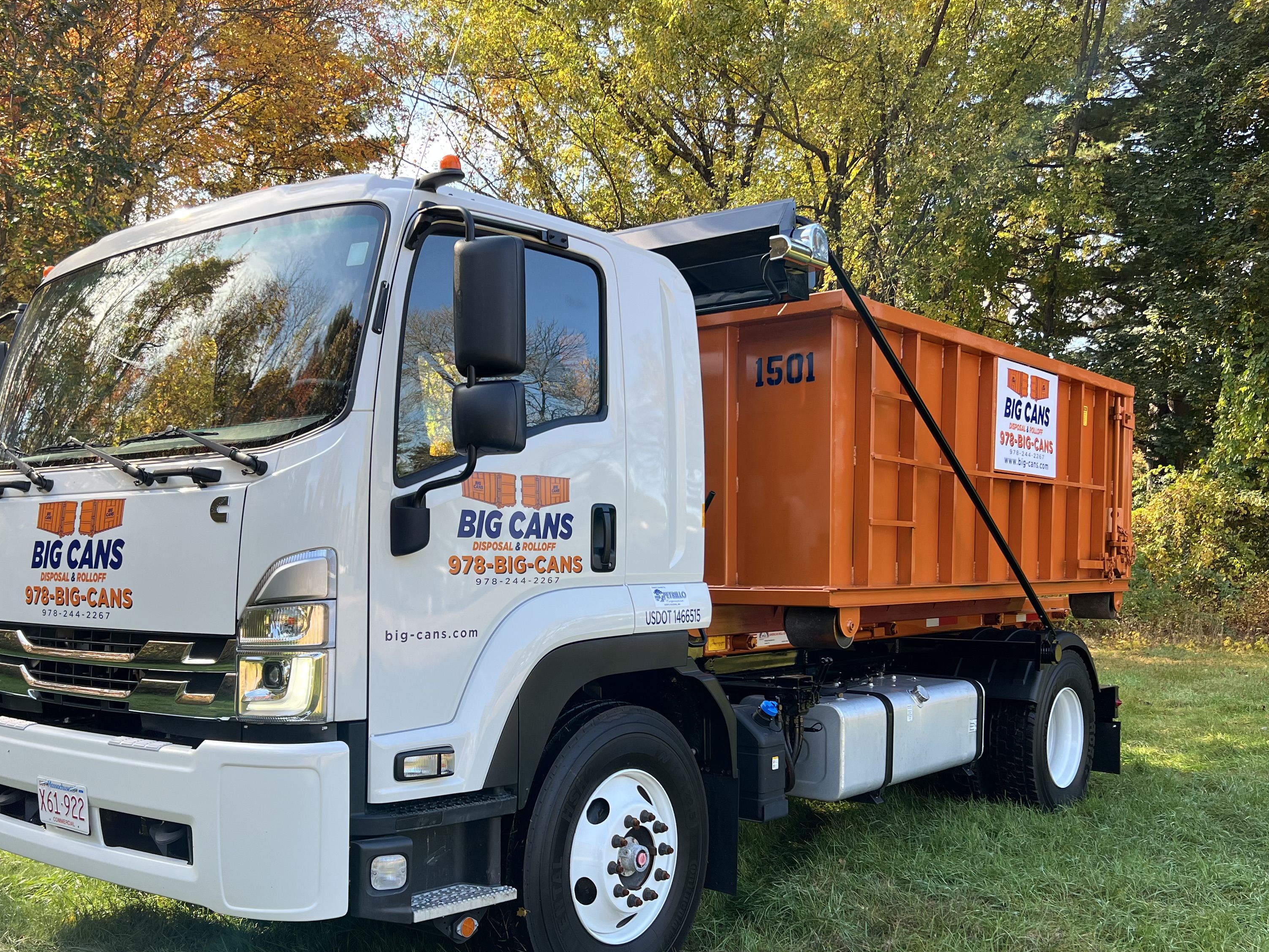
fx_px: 1283
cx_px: 575
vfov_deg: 40.5
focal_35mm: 35
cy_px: 581
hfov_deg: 52.6
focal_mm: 5.7
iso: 50
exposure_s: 1/526
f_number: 1.5
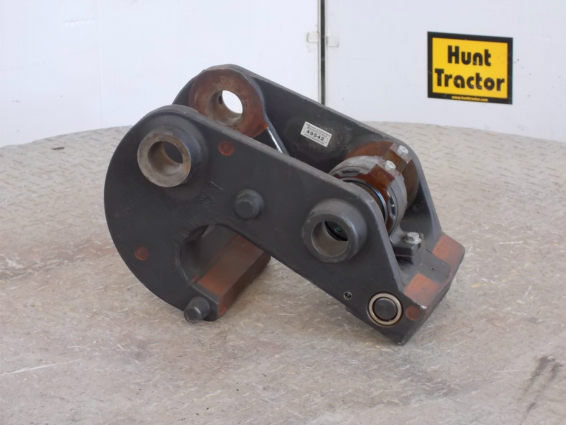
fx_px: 2126
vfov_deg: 11.4
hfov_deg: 15.2
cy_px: 212
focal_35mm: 130
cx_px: 283
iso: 200
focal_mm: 23
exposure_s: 1/40
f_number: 6.5
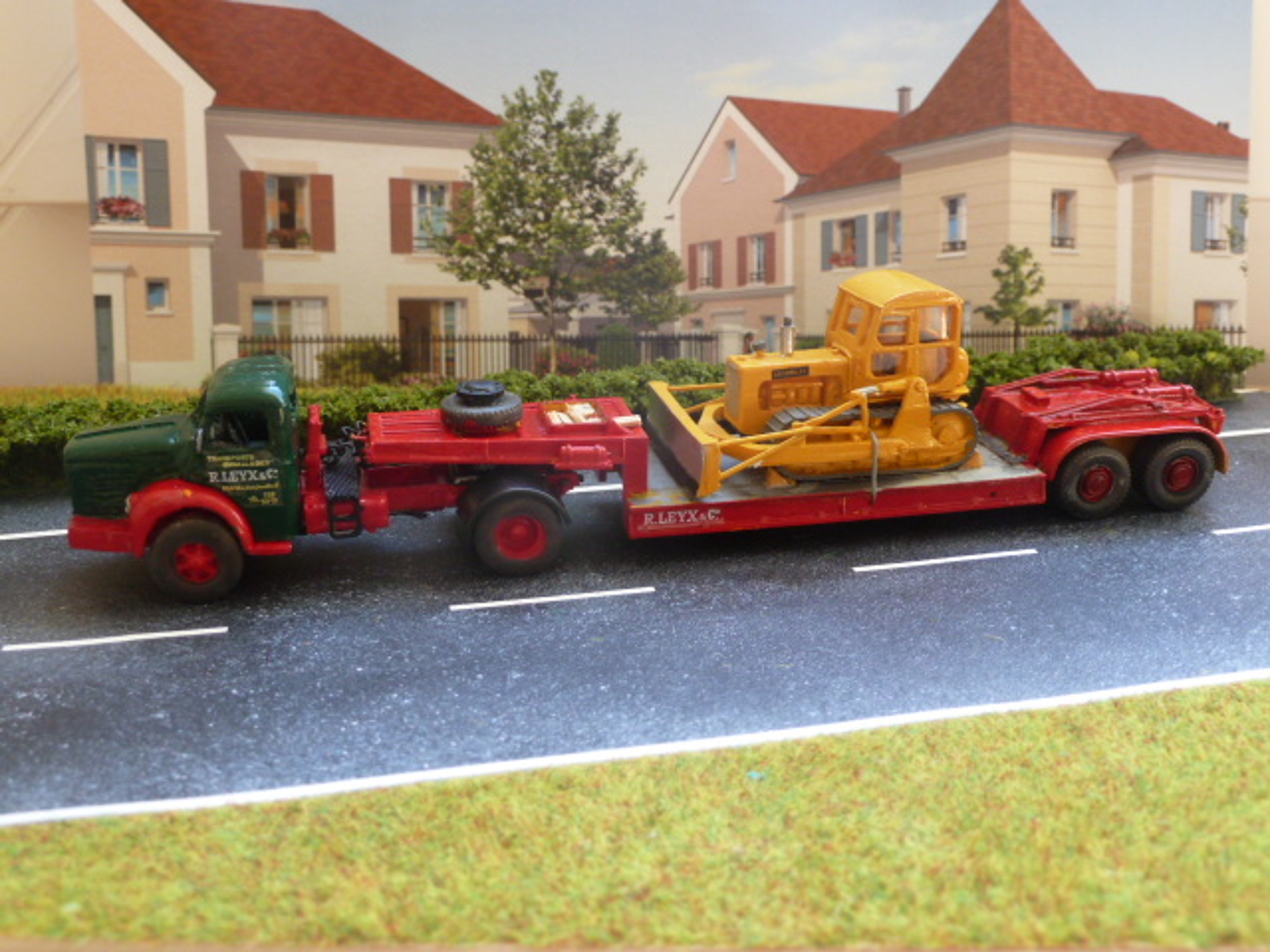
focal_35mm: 37
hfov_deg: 50.1
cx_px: 635
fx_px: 1357
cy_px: 476
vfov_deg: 38.7
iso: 250
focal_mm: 6.1
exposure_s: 1/30
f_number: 3.6
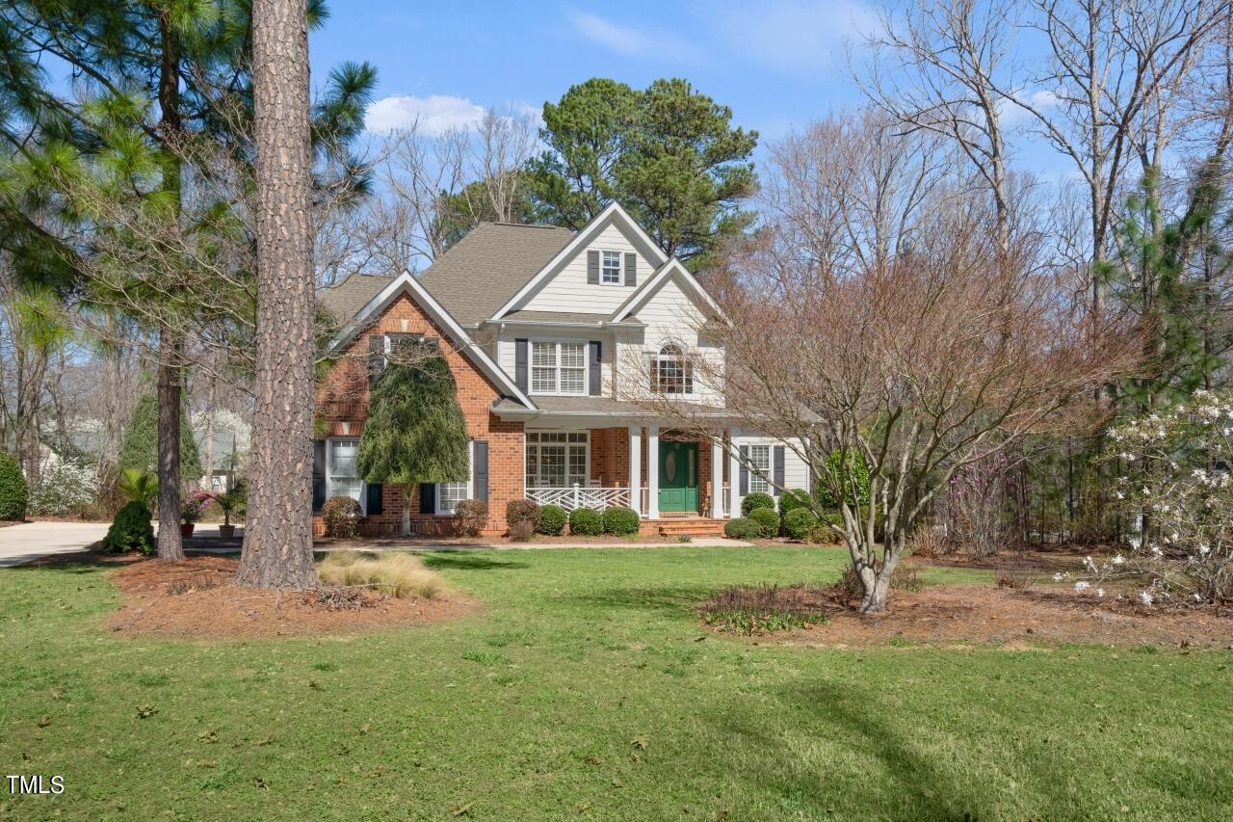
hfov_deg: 63.7
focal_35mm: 29
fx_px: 993
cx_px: 616
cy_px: 411
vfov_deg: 45.0
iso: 400
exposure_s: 1/500
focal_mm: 29
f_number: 10
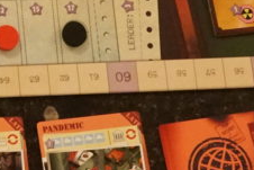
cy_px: -158
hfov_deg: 8.5
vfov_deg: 5.6
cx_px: -51
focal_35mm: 239
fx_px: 1687
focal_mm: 30
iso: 6400
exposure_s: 1/40
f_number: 6.3
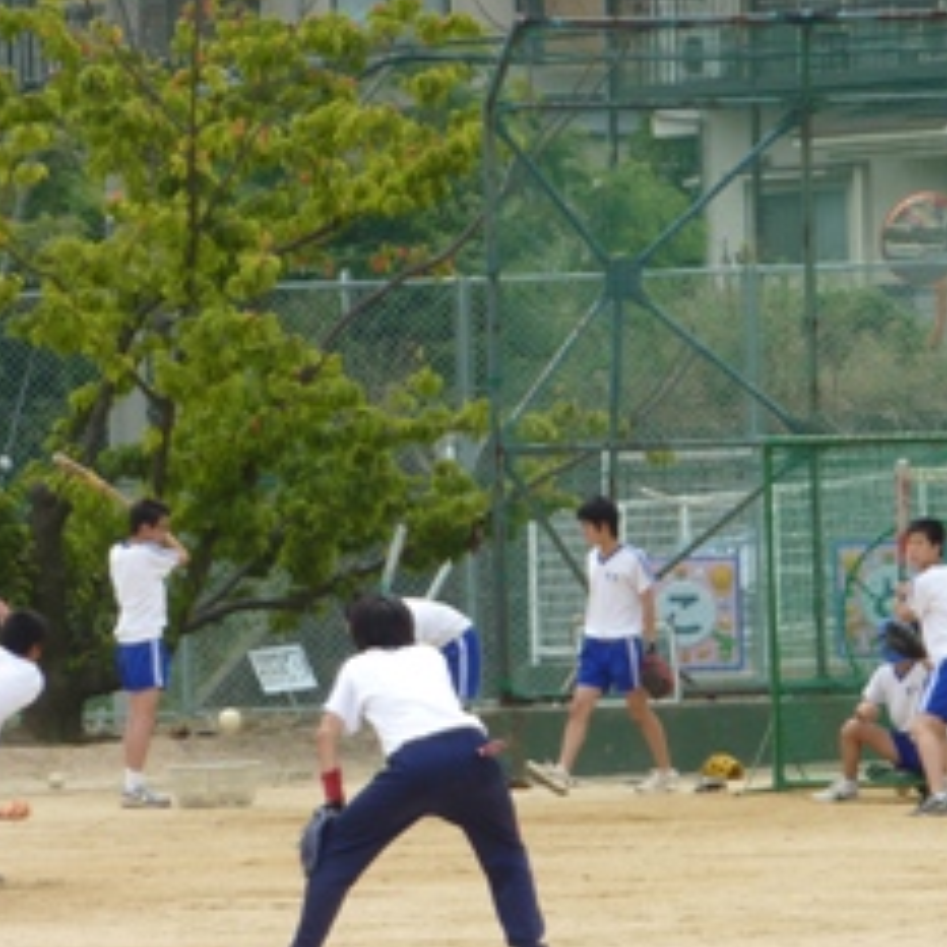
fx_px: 11854
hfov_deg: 4.6
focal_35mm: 383
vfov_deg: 4.6
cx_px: 553
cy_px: 614
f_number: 4.6
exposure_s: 1/400
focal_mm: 37
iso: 80
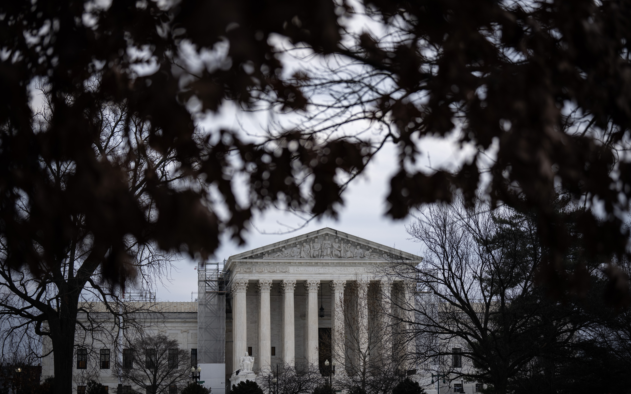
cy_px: 211
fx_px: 1307
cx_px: 315
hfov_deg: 27.1
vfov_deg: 17.2
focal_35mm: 76
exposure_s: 1/400
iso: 200
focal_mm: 74
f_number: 2.8
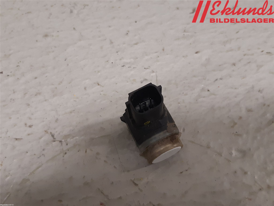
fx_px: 206
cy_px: 103
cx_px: 137
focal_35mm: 26
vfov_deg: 53.1
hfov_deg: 67.3
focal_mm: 3.93
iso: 125
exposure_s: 1/50
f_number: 1.7
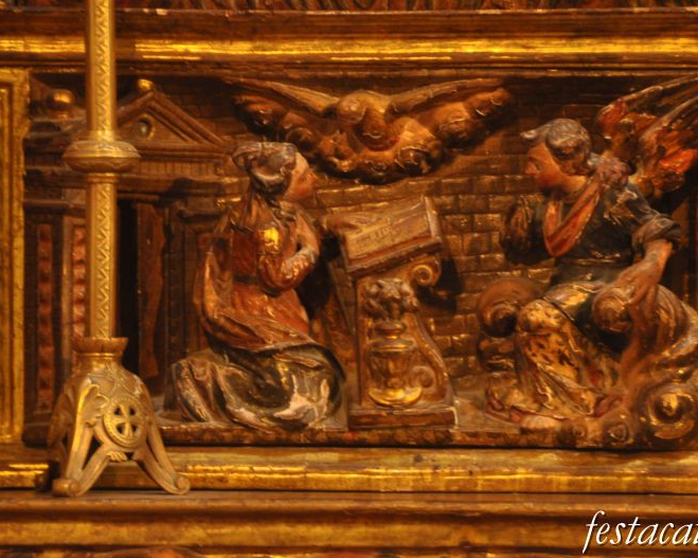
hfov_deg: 7.6
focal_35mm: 256
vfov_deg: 6.0
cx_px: 400
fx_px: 5288
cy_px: 278
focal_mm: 150
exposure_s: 1/6
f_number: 5.6
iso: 1600
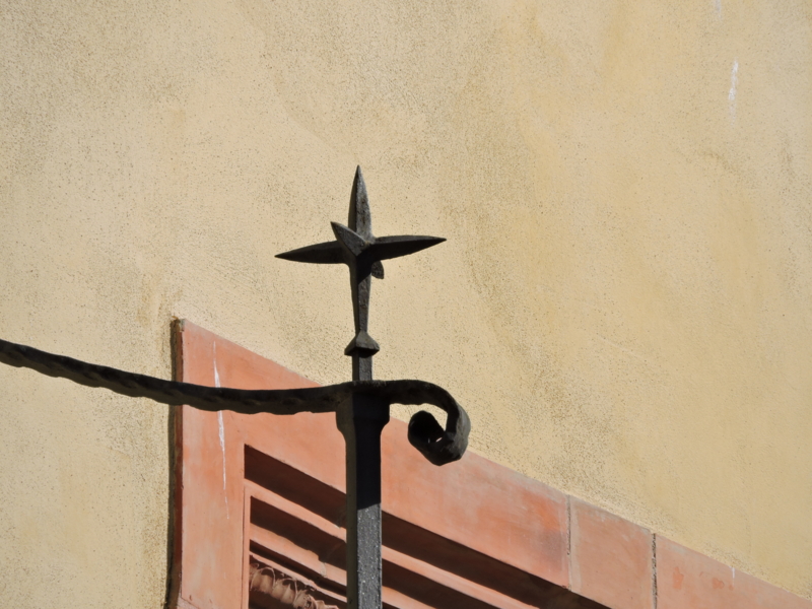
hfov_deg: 2.8
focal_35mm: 700
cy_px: 304
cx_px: 406
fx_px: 16420
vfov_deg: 2.1
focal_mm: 125.4
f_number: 5.6
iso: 100
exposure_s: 1/1000
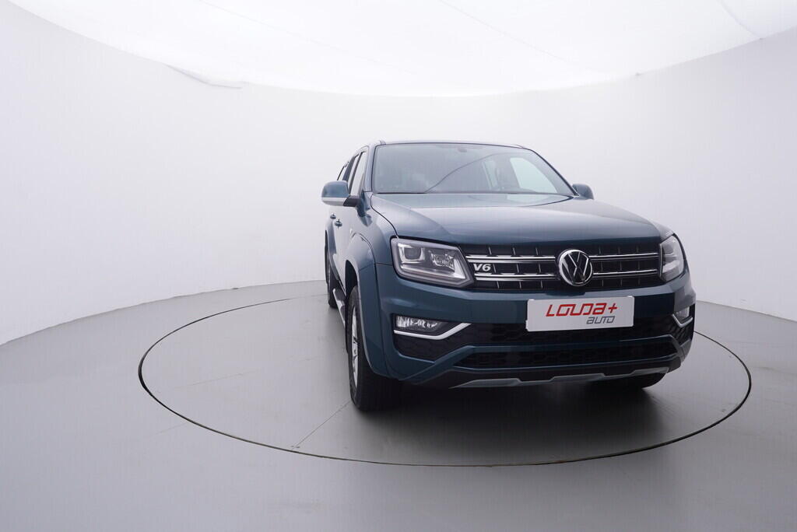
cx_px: 398
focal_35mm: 22
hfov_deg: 77.3
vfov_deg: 56.2
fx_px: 498
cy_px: 266
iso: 200
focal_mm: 15
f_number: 5
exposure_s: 1/80
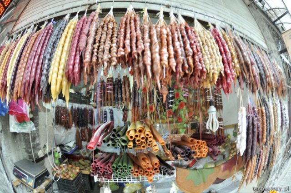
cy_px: 96
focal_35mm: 16
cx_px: 146
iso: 200
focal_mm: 10.5
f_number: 2.8
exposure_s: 1/13
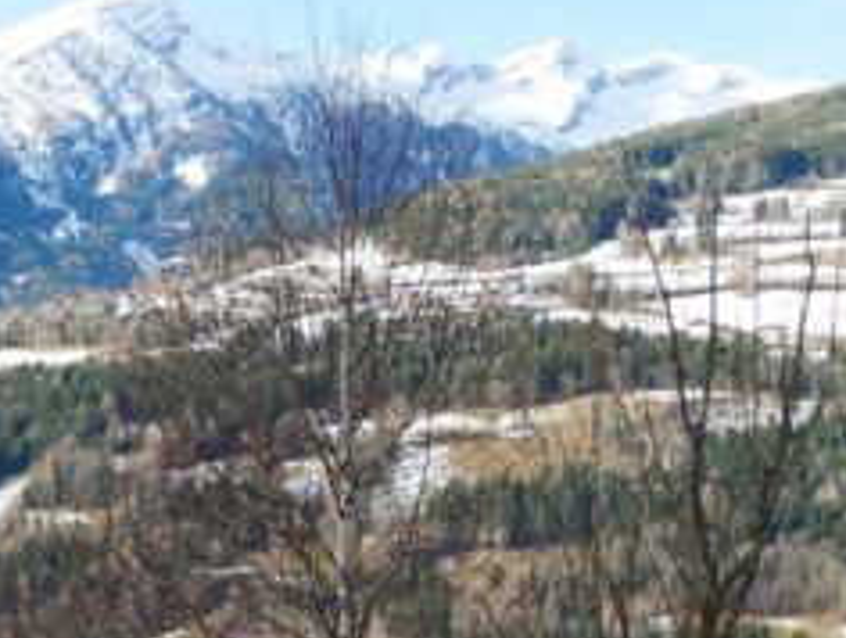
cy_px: 668
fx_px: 2229
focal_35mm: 91
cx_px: -269
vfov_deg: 15.9
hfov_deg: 19.7
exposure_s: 1/250
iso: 200
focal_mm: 14
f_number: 5.6
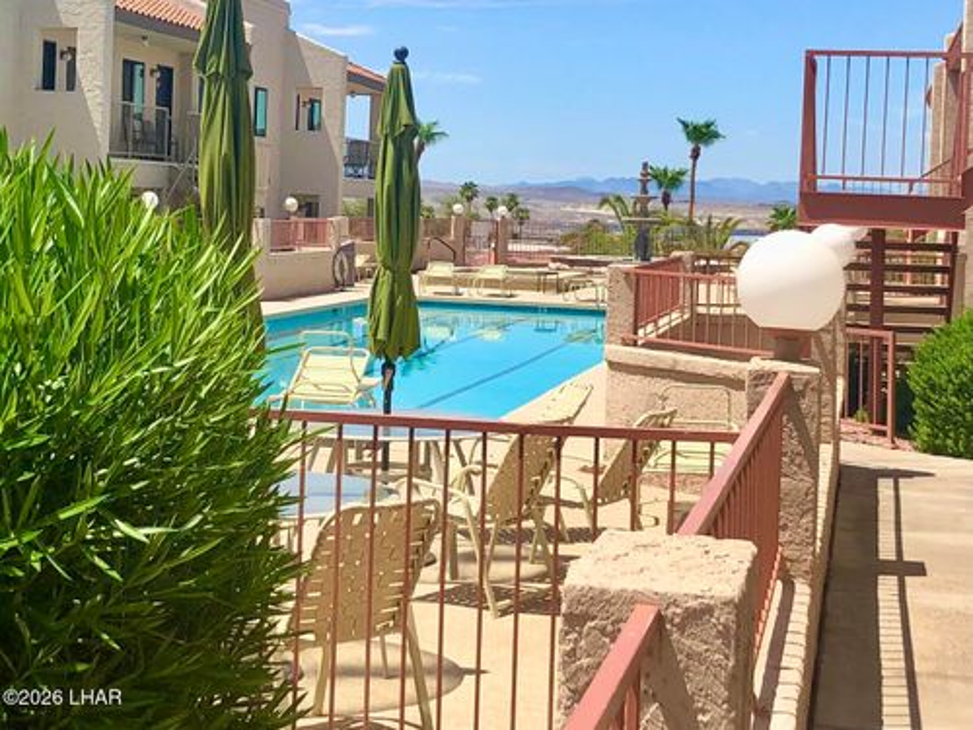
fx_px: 787
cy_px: 365
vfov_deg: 49.7
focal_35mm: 28
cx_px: 486
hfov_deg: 63.4
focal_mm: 3.99
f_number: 1.8
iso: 20
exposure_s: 1/2667
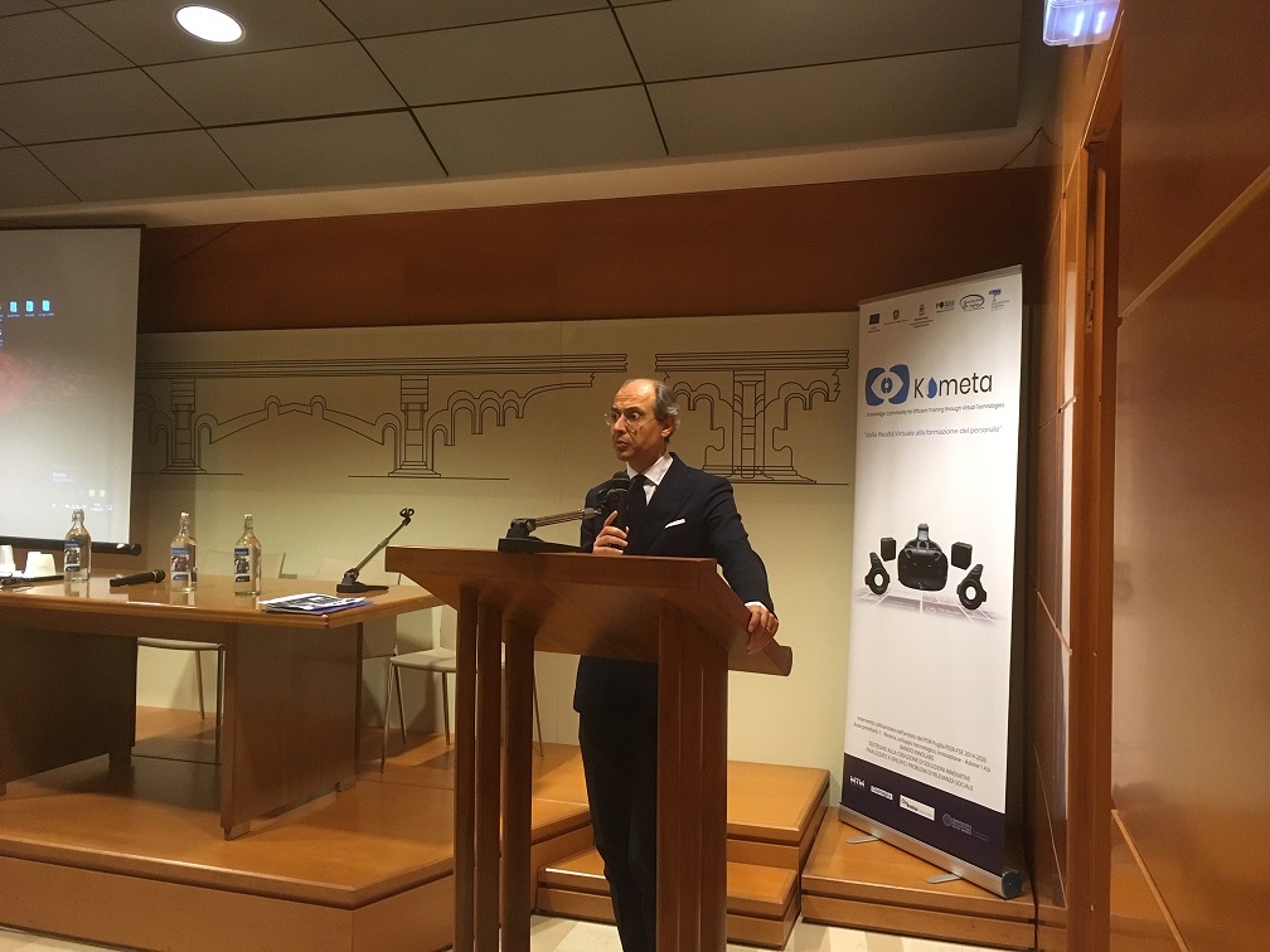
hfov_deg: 61.7
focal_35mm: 29
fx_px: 1064
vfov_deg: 48.2
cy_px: 476
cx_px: 635
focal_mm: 4.15
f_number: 2.2
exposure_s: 1/25
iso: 200
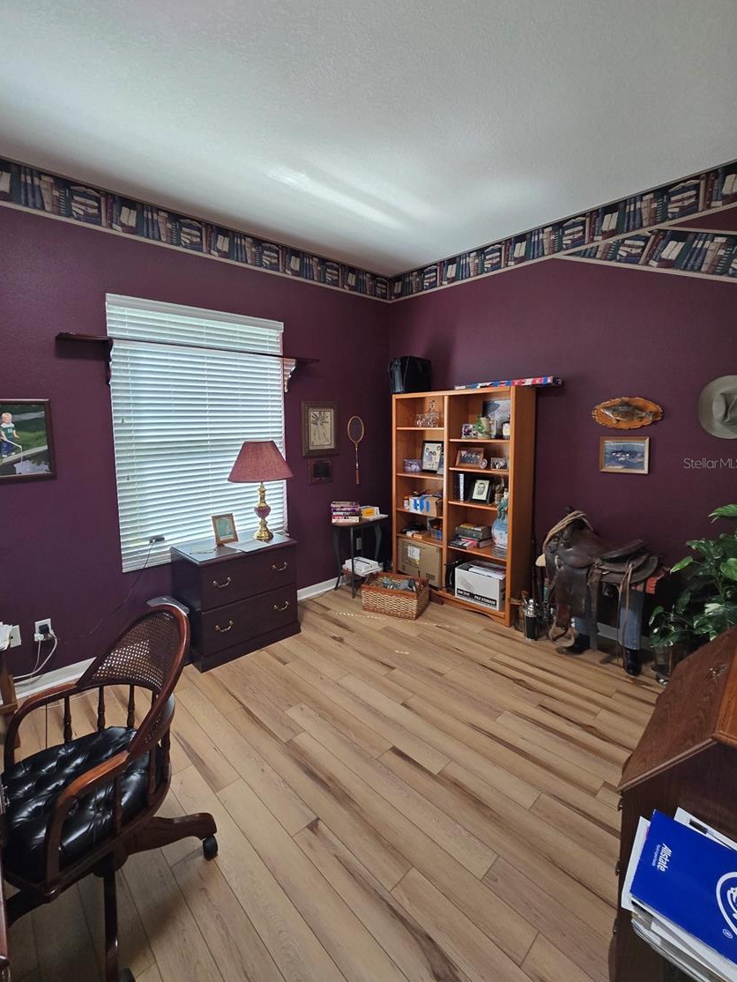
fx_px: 397
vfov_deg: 101.9
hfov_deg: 85.6
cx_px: 349
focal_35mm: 14
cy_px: 463
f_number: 2.2
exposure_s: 1/60
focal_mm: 2.2
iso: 200
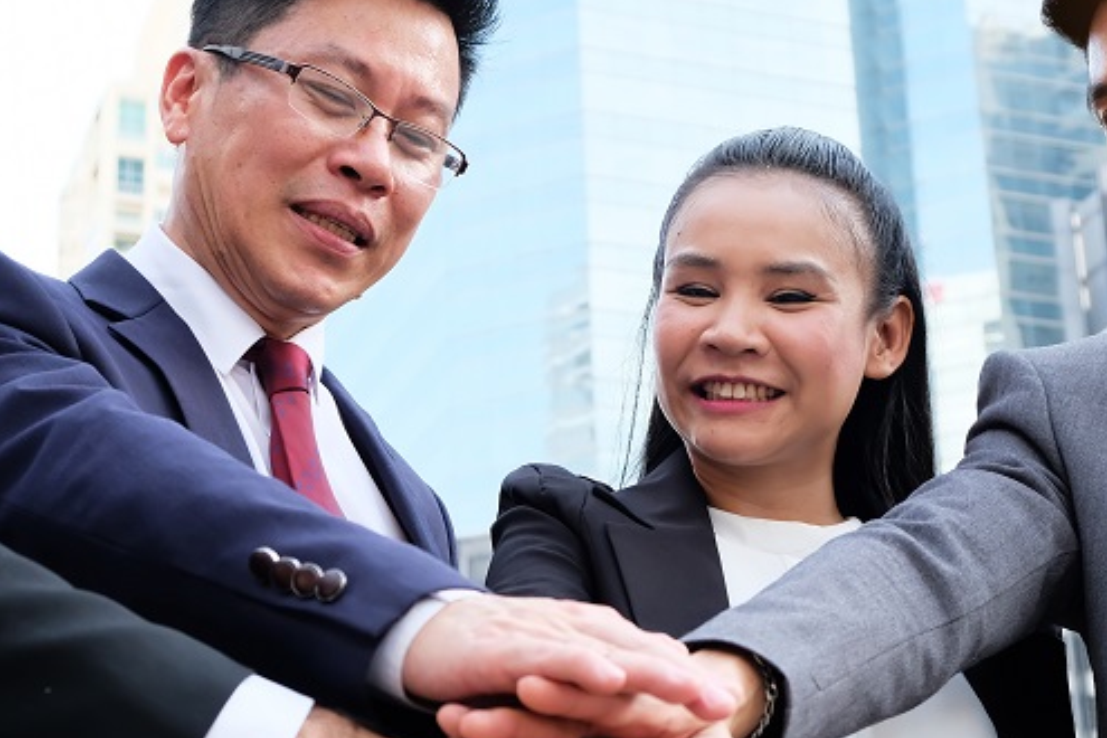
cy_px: 277
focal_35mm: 89
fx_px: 2737
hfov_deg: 22.9
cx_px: 534
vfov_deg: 15.3
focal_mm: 28.9
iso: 400
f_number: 4
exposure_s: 1/220
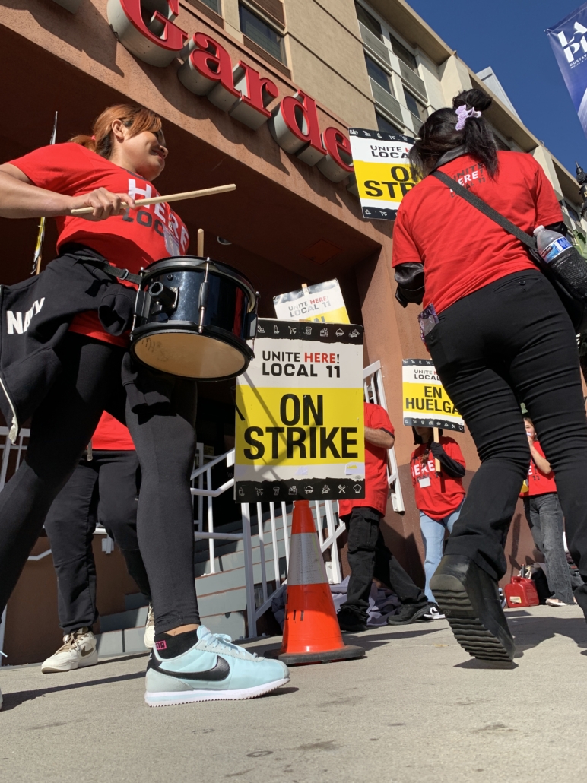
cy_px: 392
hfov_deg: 53.0
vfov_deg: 67.3
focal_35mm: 26
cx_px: 294
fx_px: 588
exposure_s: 1/1916
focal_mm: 4.25
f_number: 1.8
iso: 25
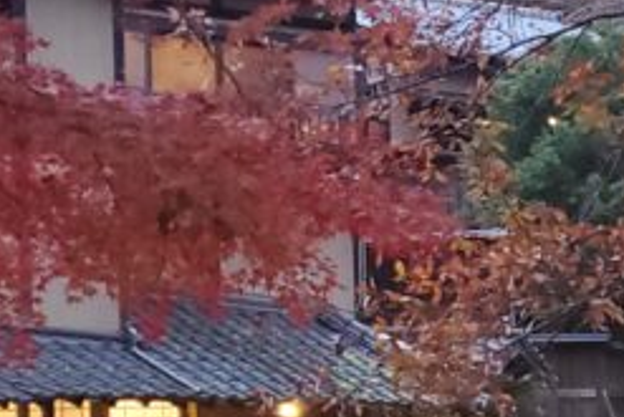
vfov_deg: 12.1
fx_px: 1942
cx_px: 844
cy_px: 437
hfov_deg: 17.0
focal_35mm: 112
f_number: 1.5
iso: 640
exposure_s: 1/25
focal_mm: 4.3
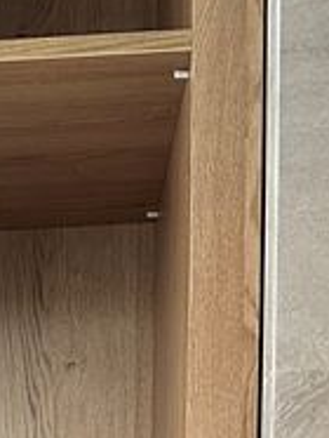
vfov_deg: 12.7
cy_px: 829
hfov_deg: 10.3
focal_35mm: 139
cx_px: -202
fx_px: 1757
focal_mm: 6.86
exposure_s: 1/66
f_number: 1.78
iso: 250
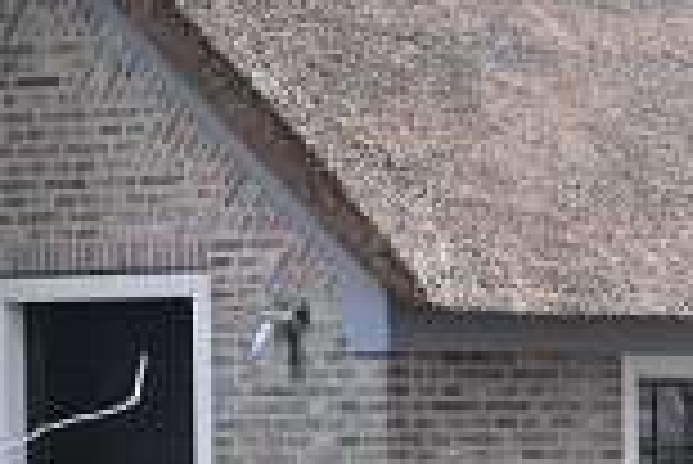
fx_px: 5067
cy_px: 459
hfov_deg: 7.7
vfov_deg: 5.2
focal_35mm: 263
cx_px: 922
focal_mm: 60
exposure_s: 1/80
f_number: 5
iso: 320
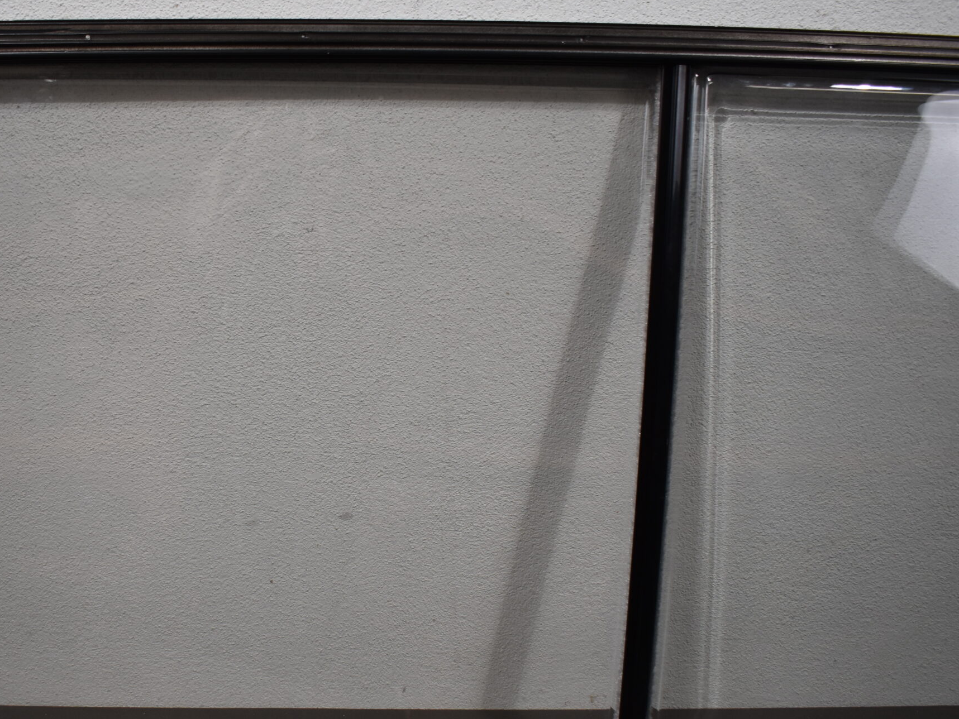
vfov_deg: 33.5
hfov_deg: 43.1
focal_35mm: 43
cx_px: 307
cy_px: 437
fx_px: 1191
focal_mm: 20
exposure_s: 1/250
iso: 560
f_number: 3.5
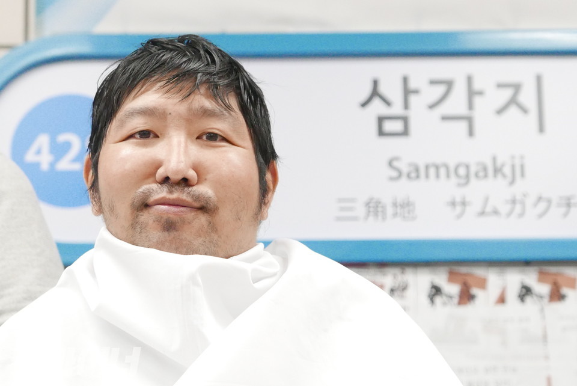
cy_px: 193
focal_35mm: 127
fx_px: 2037
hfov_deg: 16.1
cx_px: 288
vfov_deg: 10.8
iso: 1600
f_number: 2.8
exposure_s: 1/125
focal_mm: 34
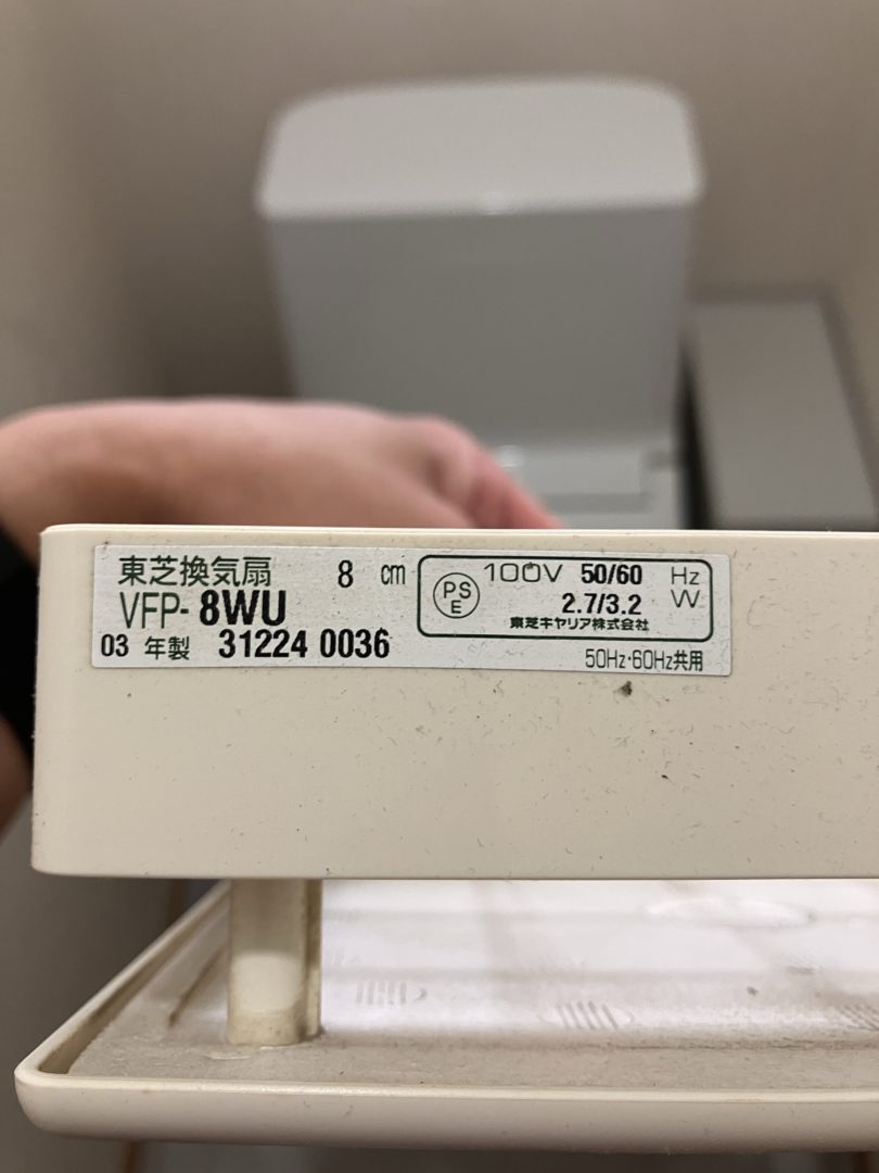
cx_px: 440
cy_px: 586
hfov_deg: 49.7
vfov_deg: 63.4
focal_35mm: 28
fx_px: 948
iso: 64
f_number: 1.8
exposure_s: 1/50
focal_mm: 3.99
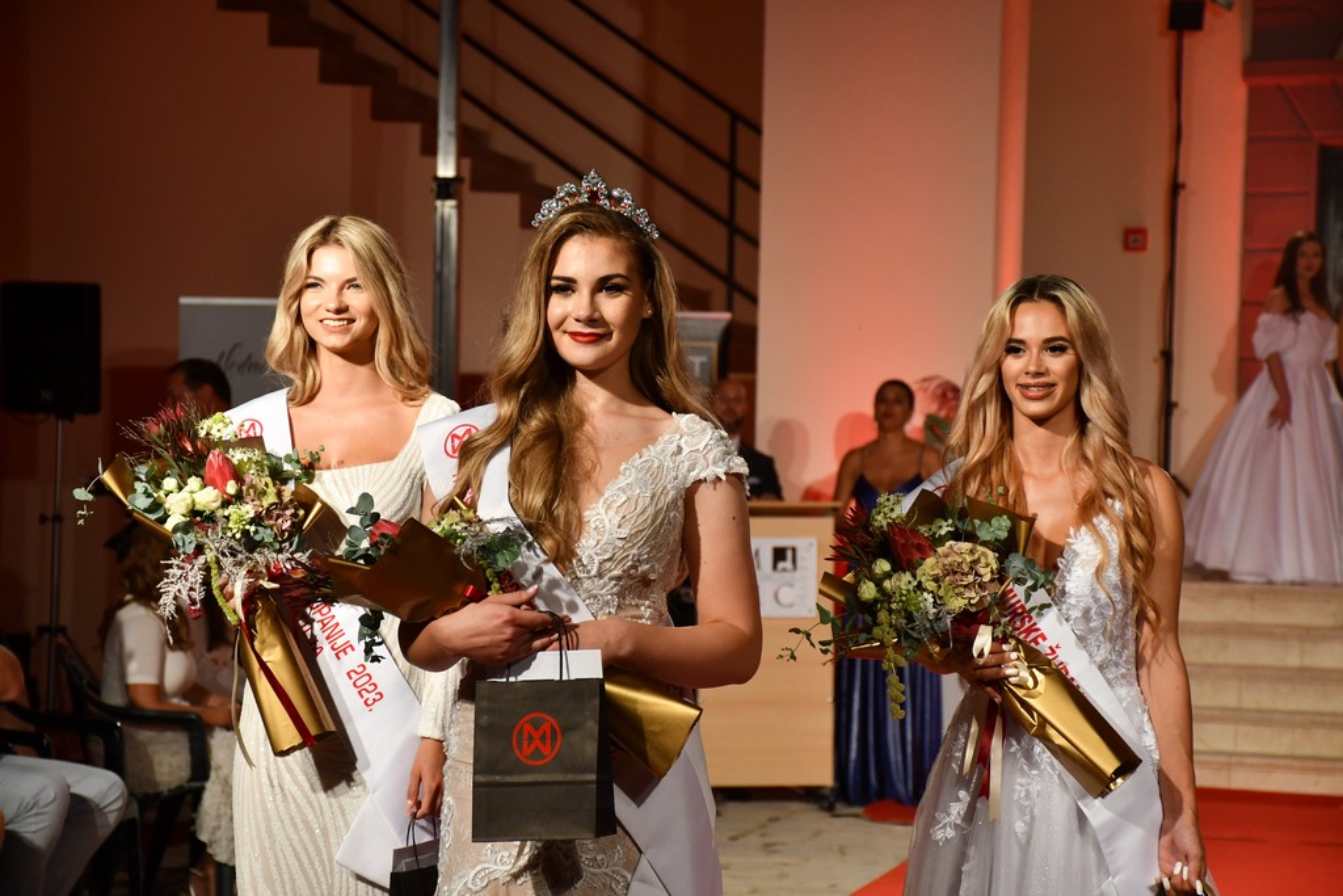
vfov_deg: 12.2
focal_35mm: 112
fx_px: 4179
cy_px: 448
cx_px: 672
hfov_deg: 18.3
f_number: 5
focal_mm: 75
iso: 800
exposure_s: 1/250
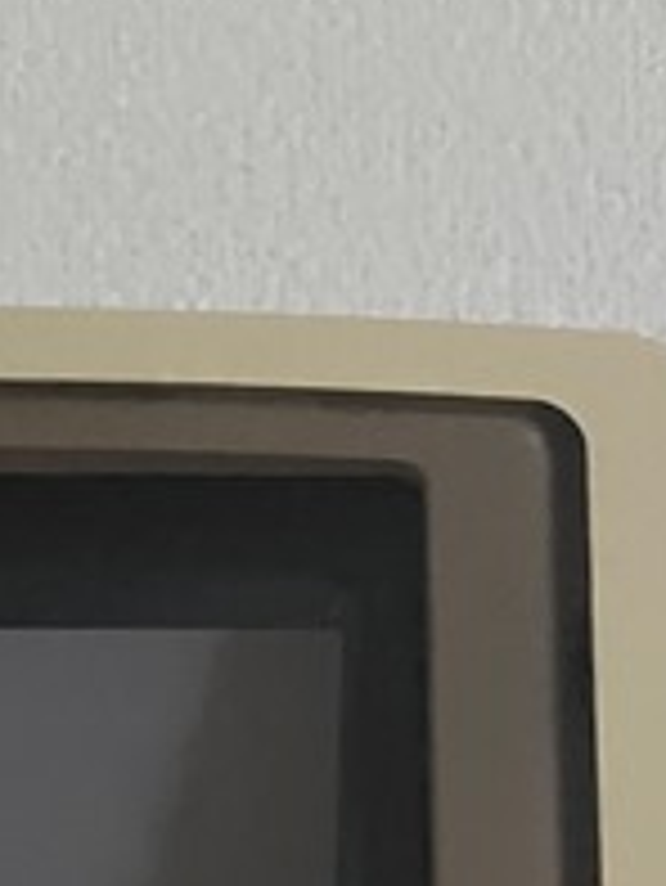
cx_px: -171
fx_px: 2768
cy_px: 1642
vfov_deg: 15.4
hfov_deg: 13.3
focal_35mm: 108
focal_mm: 3.99
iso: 500
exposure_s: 1/30
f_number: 1.8
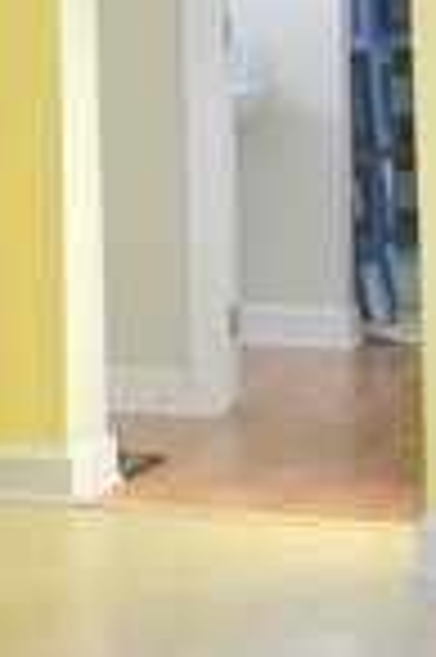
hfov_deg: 9.2
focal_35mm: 142
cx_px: -364
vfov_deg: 13.6
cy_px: -333
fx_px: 2586
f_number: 8
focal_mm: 18
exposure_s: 1/320
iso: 3200
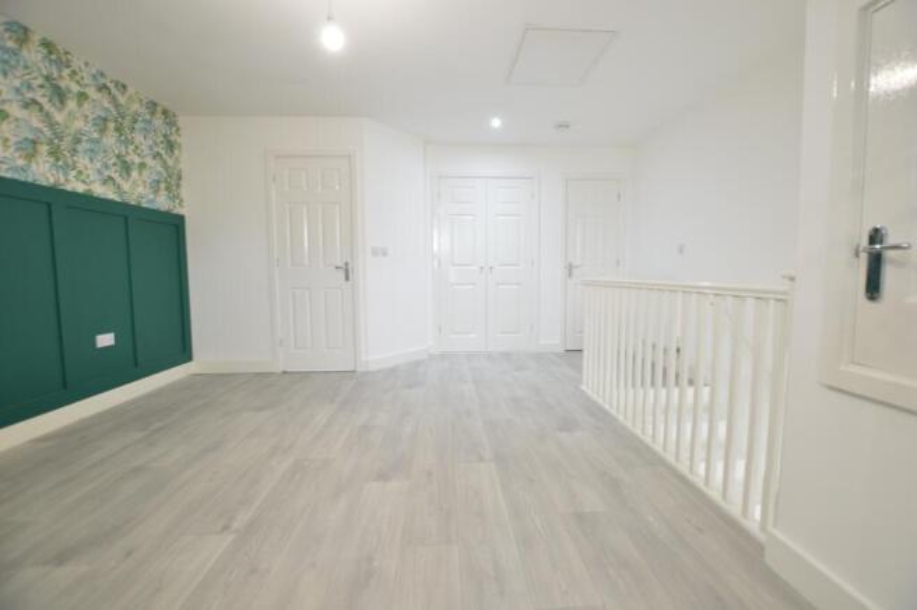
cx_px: 458
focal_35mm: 15
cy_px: 305
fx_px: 382
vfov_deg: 77.2
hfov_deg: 100.4
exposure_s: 1/13
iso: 400
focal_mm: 10
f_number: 4
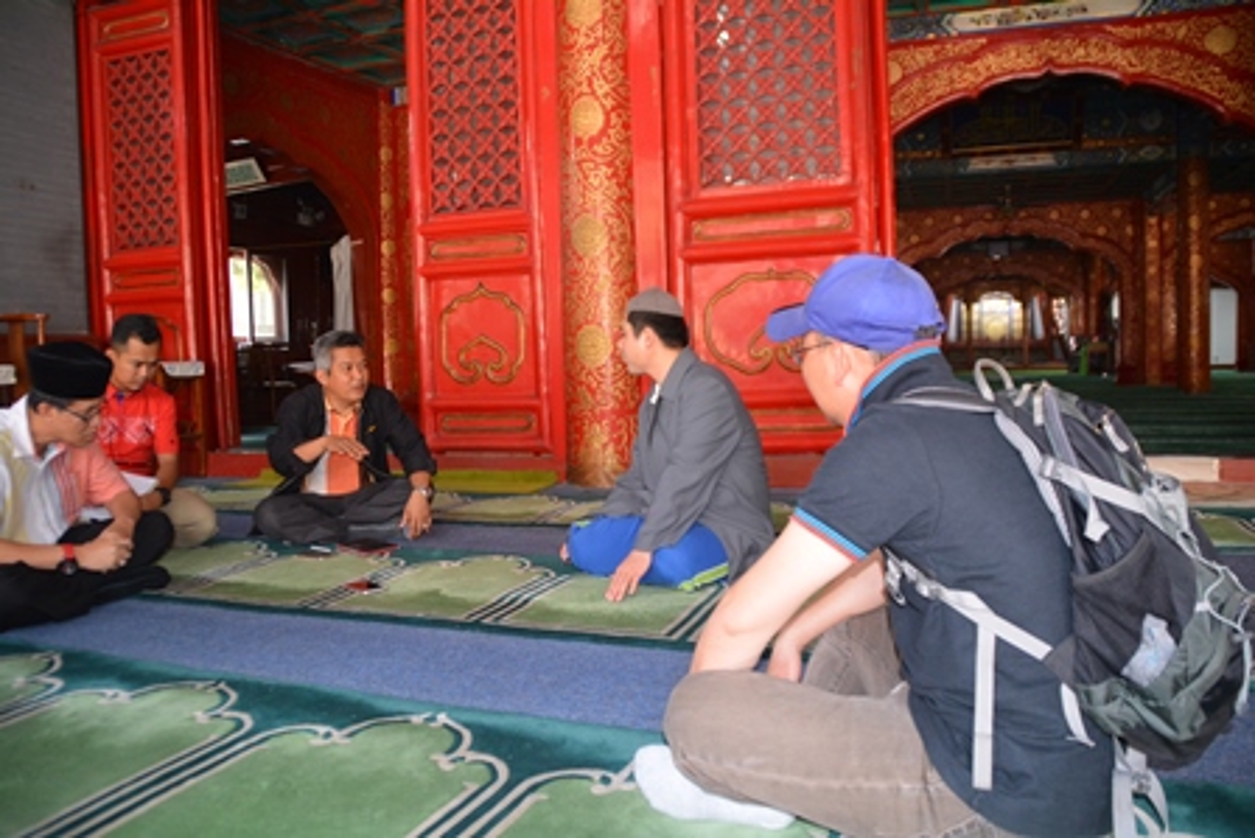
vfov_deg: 48.0
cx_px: 628
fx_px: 941
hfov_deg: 67.4
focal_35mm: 27
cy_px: 419
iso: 1000
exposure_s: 1/60
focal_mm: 18
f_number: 3.5
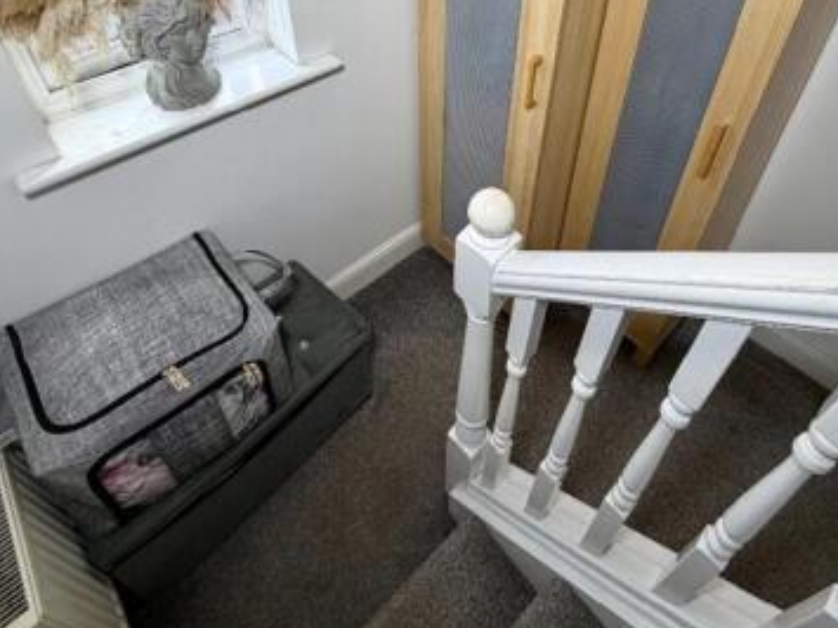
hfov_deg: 73.9
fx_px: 557
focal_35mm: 23
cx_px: 438
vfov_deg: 55.1
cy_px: 133
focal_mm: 2.22
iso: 64
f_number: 2.2
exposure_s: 1/100
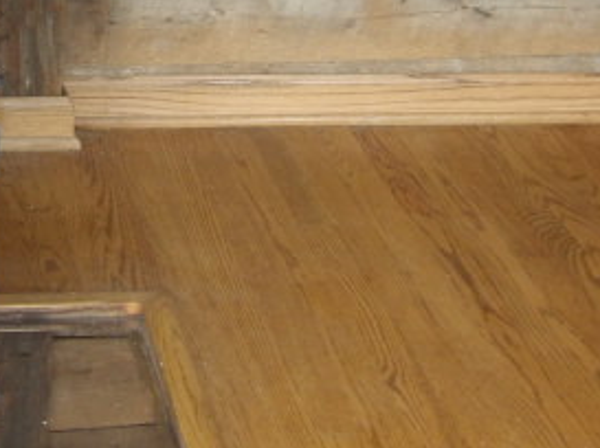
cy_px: -7
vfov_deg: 13.5
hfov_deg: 17.9
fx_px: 1870
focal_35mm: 108
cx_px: 40
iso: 287
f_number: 3.8
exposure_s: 1/33
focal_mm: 8.2
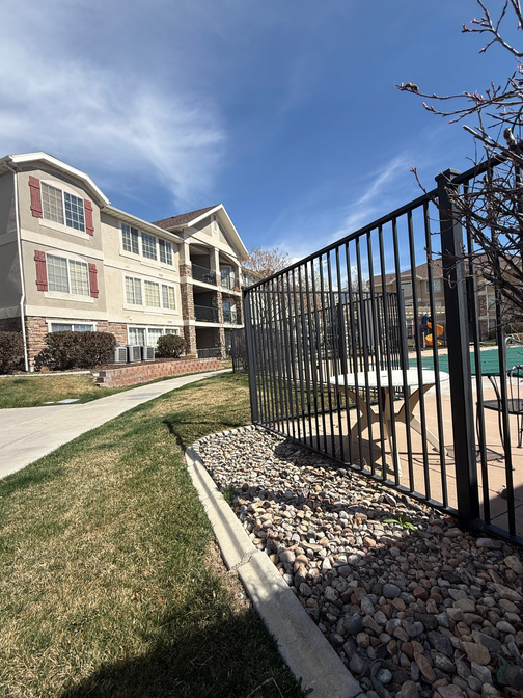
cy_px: 351
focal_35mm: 16
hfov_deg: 78.1
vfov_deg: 94.5
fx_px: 322
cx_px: 272
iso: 50
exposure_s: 1/2506
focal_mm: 2.22
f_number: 2.2
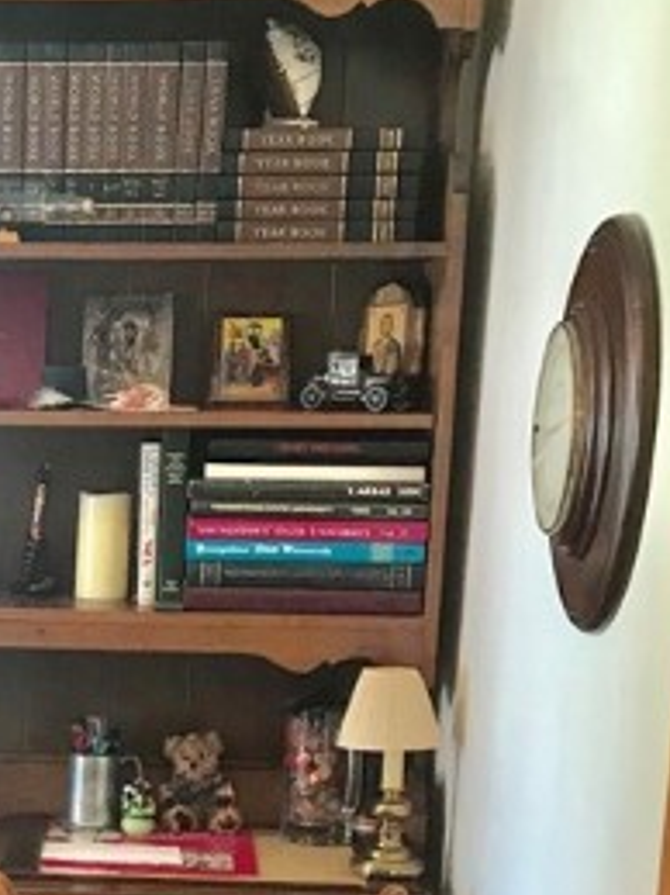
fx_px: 2144
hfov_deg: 17.0
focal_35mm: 83
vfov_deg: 22.8
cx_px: -121
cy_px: 857
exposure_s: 1/20
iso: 40
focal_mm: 3.99
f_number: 1.8
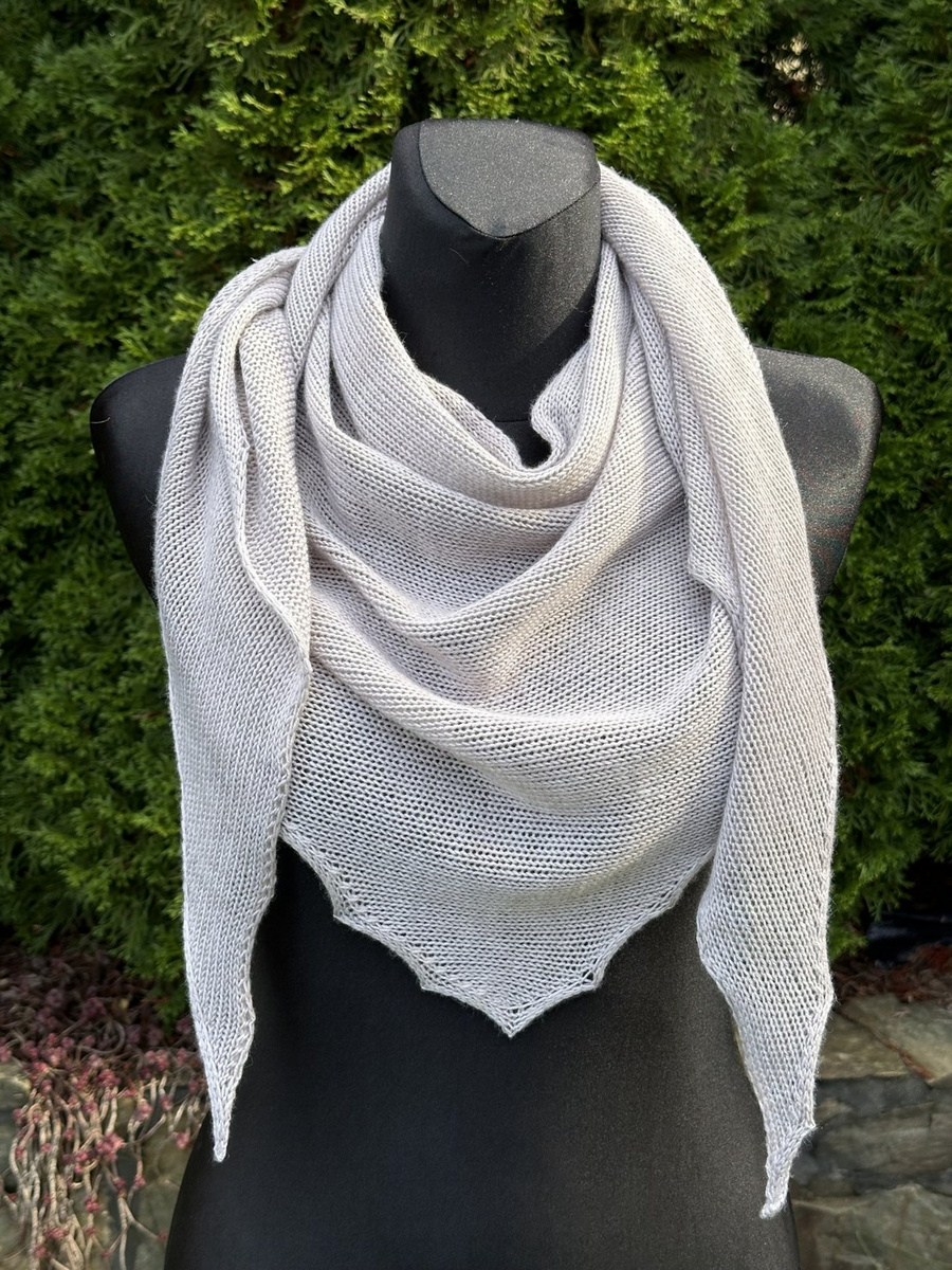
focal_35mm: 48
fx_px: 1760
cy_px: 635
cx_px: 476
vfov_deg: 39.7
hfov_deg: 30.3
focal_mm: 6.86
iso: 64
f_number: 1.78
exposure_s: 1/558
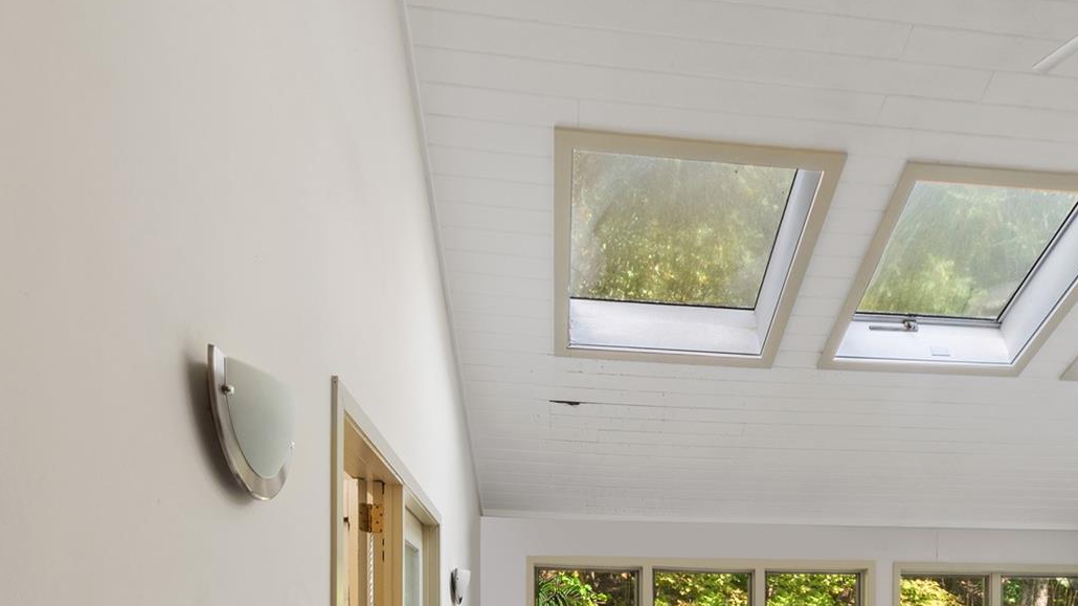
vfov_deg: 39.3
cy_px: 635
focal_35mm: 25
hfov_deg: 73.3
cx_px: 647
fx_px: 714
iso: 100
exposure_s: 1.3
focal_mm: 8
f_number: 8
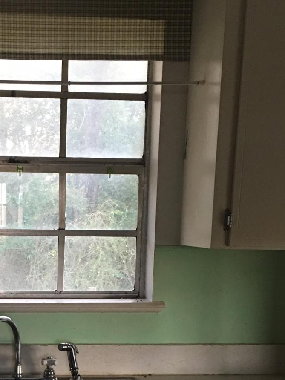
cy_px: 344
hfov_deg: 22.1
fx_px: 714
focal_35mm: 65
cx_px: 29
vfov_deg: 28.6
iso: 64
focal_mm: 4.15
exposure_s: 1/15
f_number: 2.2
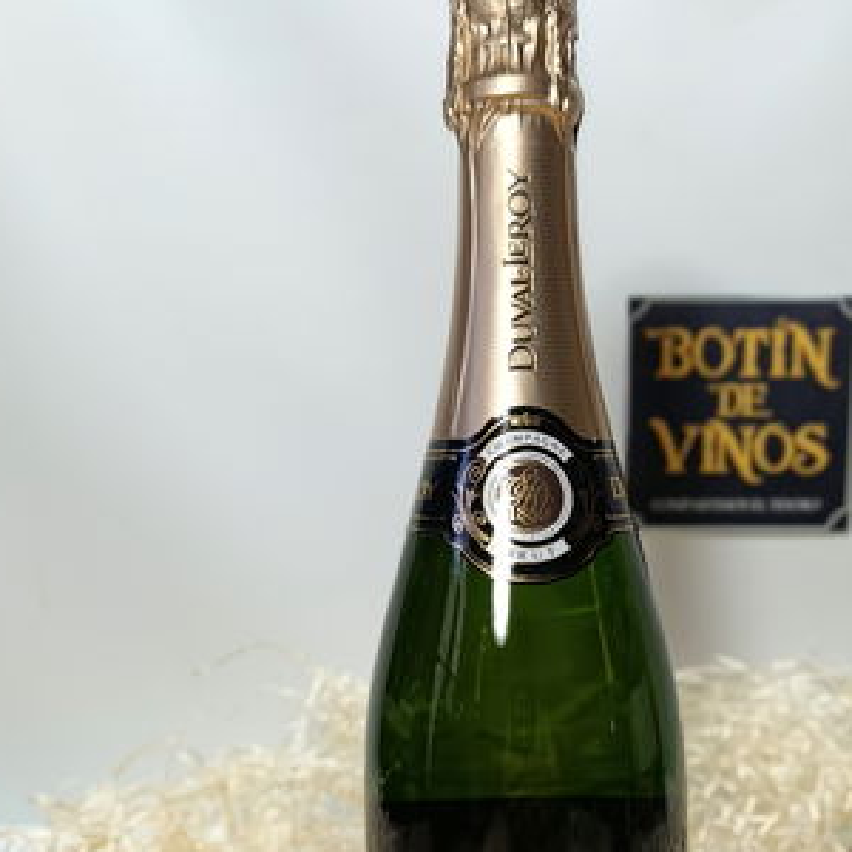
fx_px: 1002
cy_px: 635
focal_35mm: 36
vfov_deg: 44.6
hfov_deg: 45.7
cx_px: 528
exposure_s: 1/100
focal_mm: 6.11
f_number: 1.65
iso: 131
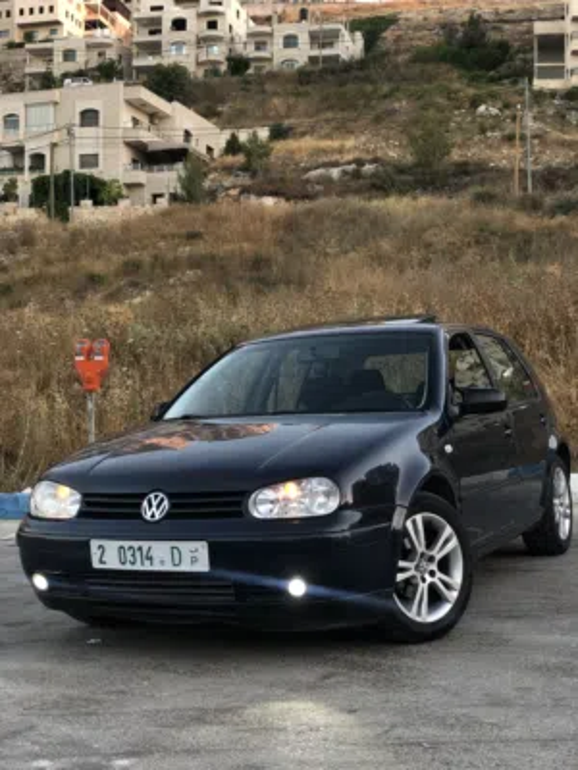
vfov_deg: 36.8
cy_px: 385
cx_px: 289
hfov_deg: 28.0
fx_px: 1158
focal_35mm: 52
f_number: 2.4
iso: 64
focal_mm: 6
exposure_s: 1/50
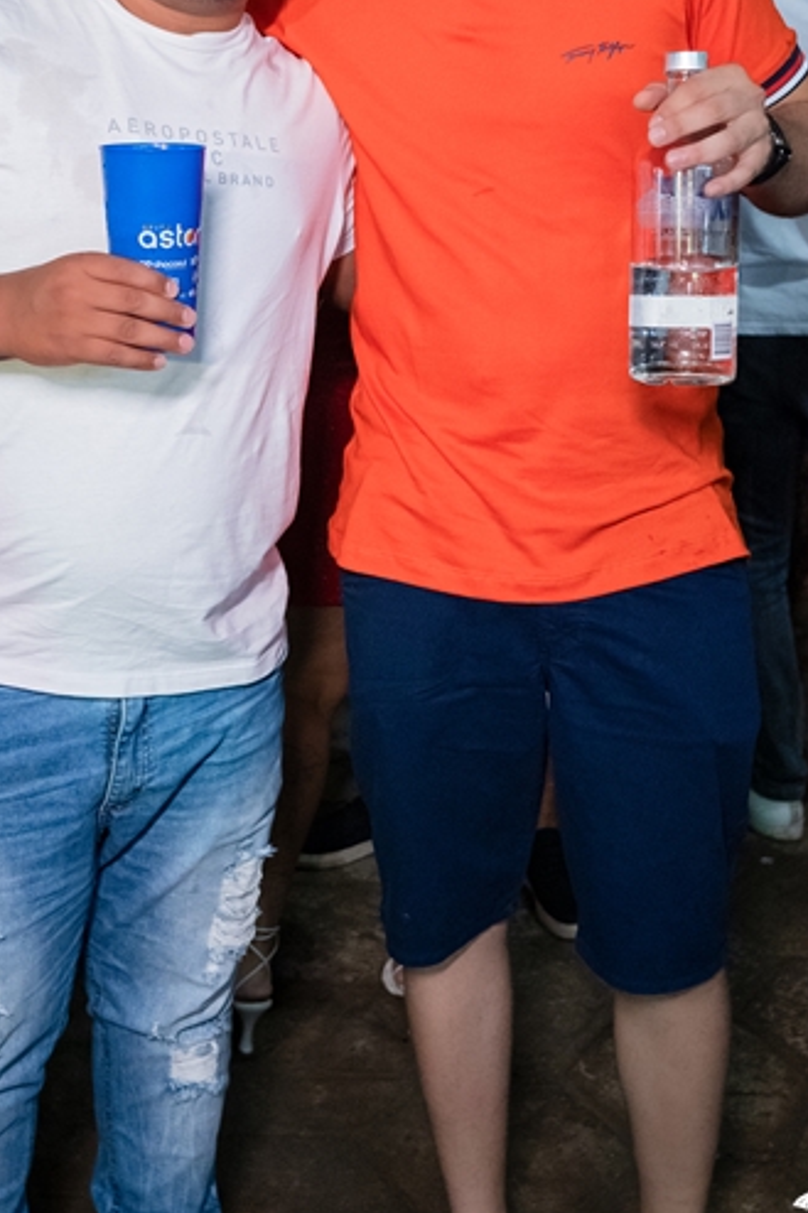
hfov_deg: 25.0
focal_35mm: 54
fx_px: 1819
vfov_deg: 36.3
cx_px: 336
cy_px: 352
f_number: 2.8
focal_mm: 24
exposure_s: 1/320
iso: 2500
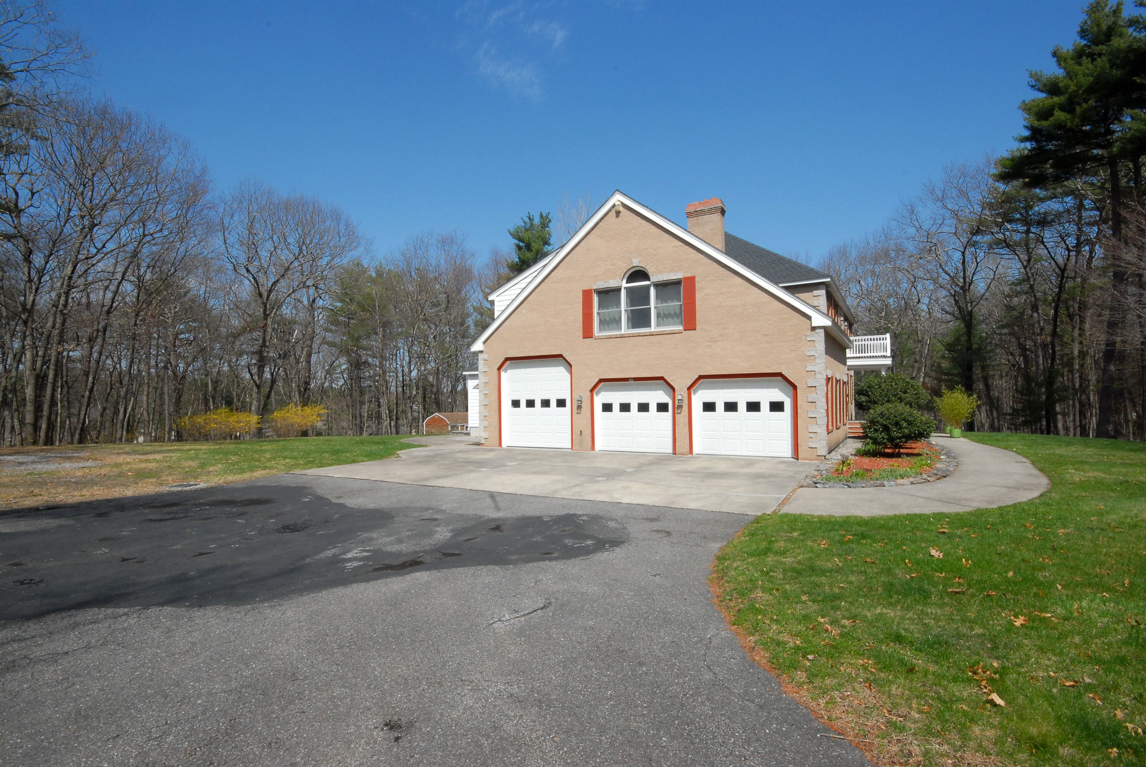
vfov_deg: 69.8
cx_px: 573
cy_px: 384
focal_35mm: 17
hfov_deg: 92.4
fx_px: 550
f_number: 25
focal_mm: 11.5
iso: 400
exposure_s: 1/100
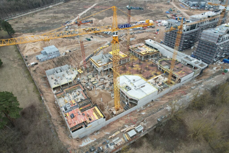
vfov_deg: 57.2
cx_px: 114
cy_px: 76
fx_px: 140
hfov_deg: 78.6
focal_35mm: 22
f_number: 2.8
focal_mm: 8.38
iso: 120
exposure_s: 1/250
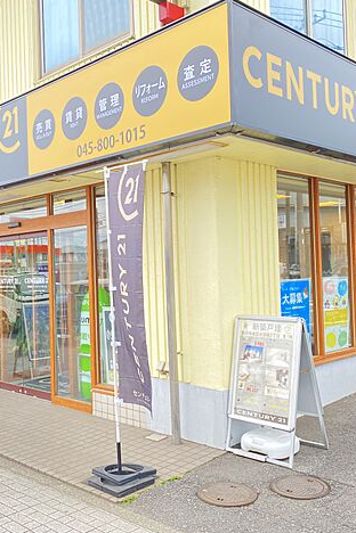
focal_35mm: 37
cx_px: 123
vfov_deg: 51.9
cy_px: 264
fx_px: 549
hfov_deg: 35.6
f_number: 1.8
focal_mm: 4.25
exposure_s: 1/161
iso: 32
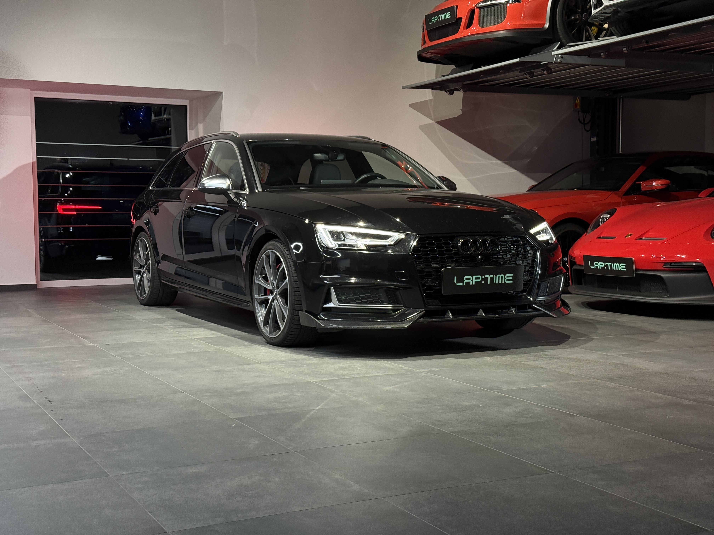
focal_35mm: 48
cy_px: 268
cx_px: 357
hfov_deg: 39.7
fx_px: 990
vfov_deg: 30.3
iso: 125
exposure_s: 1/54
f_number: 1.78
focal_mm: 6.76
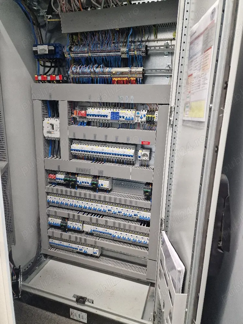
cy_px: 162
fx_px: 215
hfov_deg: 58.9
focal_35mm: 23
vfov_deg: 73.9
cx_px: 122
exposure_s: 1/100
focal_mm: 6.4
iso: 100
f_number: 1.8
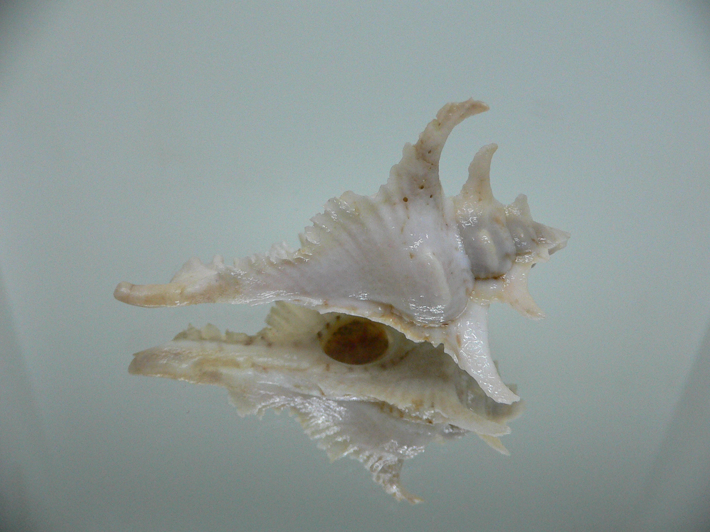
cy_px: 266
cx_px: 355
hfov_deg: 52.6
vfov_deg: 40.7
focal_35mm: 35
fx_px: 718
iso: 200
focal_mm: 4.6
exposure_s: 1/60
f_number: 2.8
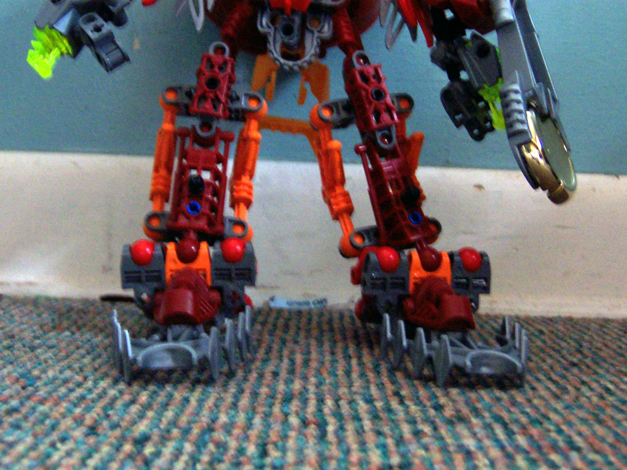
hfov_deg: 36.8
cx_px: 314
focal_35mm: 52
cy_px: 235
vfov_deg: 28.0
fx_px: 942
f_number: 3.4
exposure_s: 1/8
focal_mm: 8
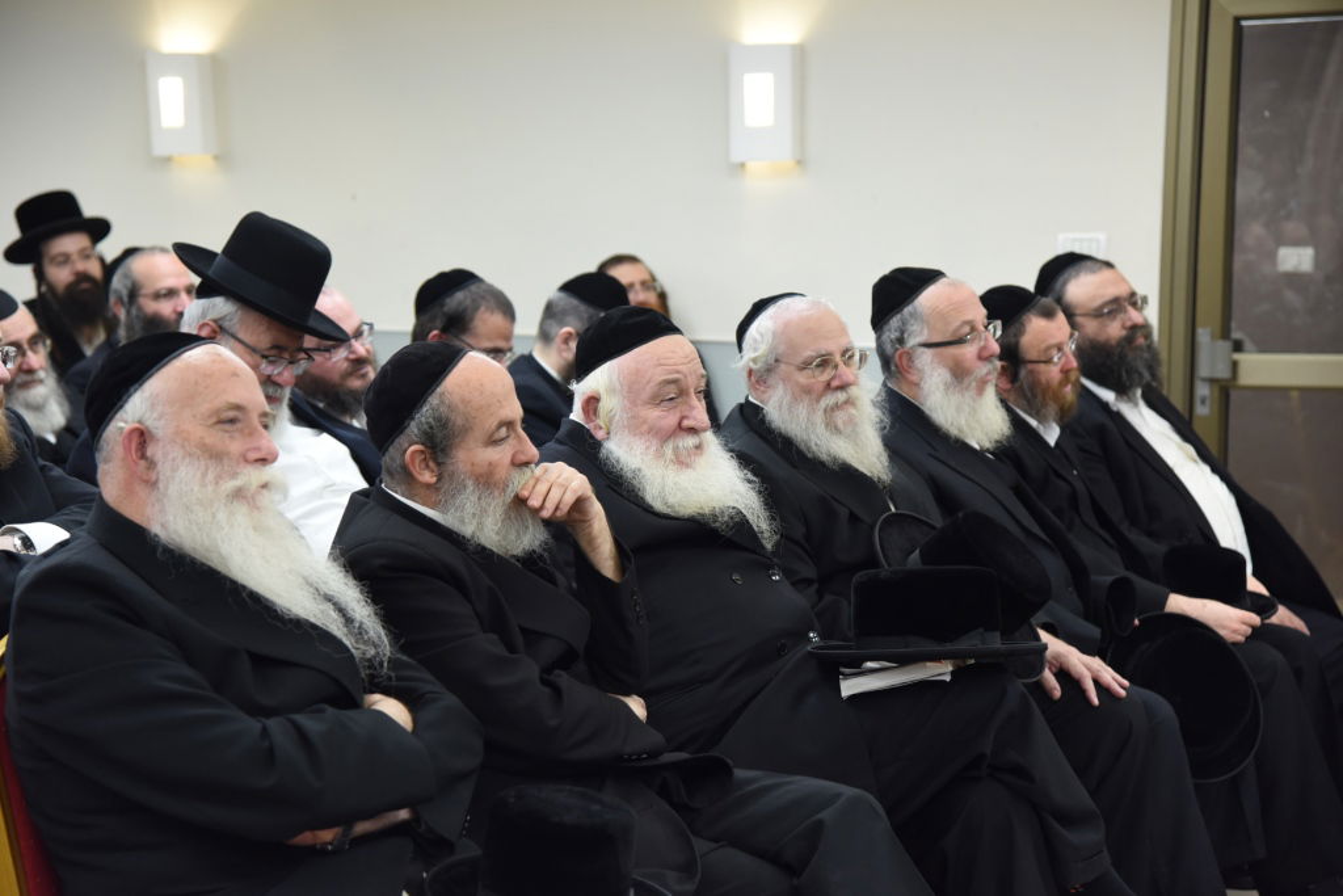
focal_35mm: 86
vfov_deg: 15.9
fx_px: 3209
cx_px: 672
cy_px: 448
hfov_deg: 23.6
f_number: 5
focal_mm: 86
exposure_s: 1/125
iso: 1600
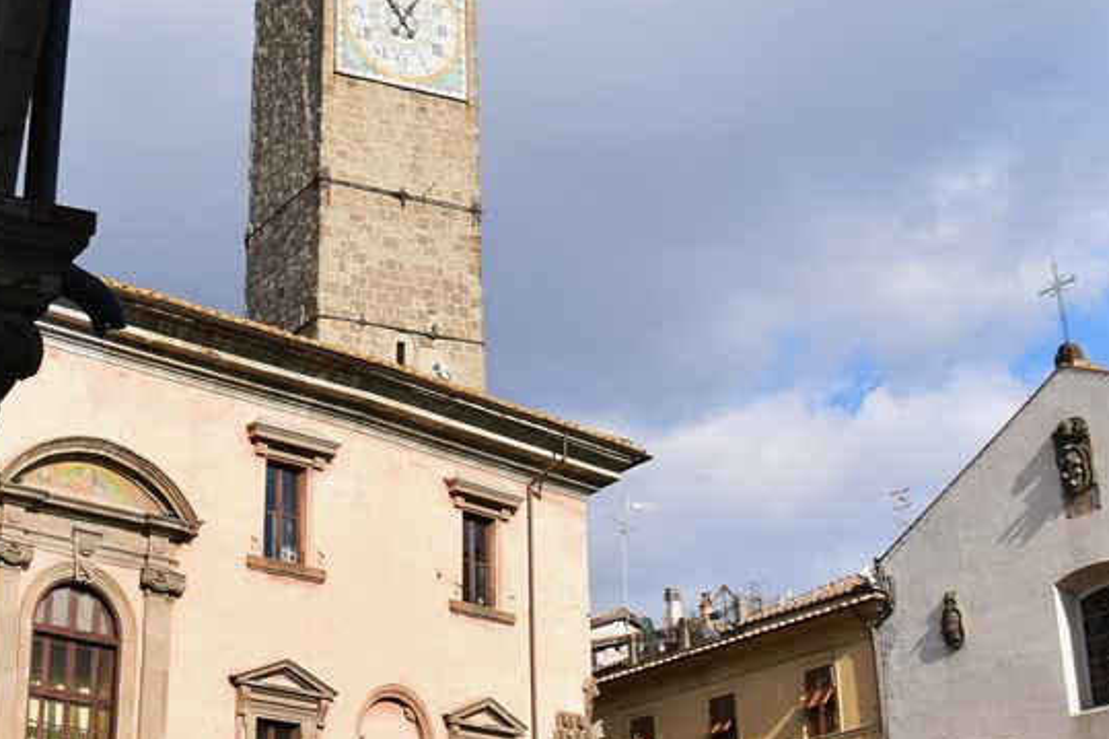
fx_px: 2159
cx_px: 416
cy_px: 173
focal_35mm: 70
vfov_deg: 19.3
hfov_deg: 28.7
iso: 100
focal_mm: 21
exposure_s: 1/200
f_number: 11
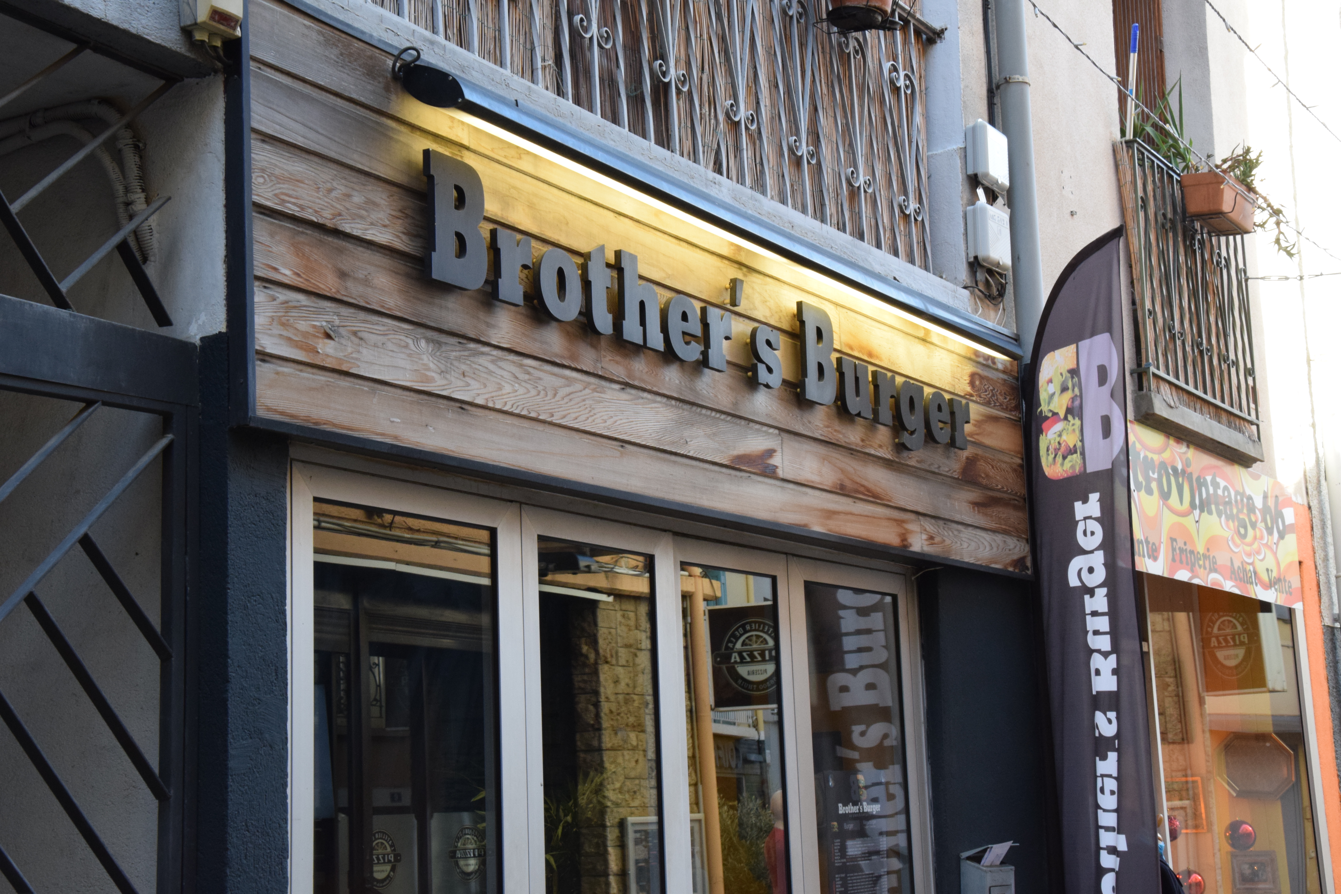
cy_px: 447
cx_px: 670
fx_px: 2235
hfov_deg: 33.4
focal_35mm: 60
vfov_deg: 22.6
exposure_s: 1/60
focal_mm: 40
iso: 1400
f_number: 14
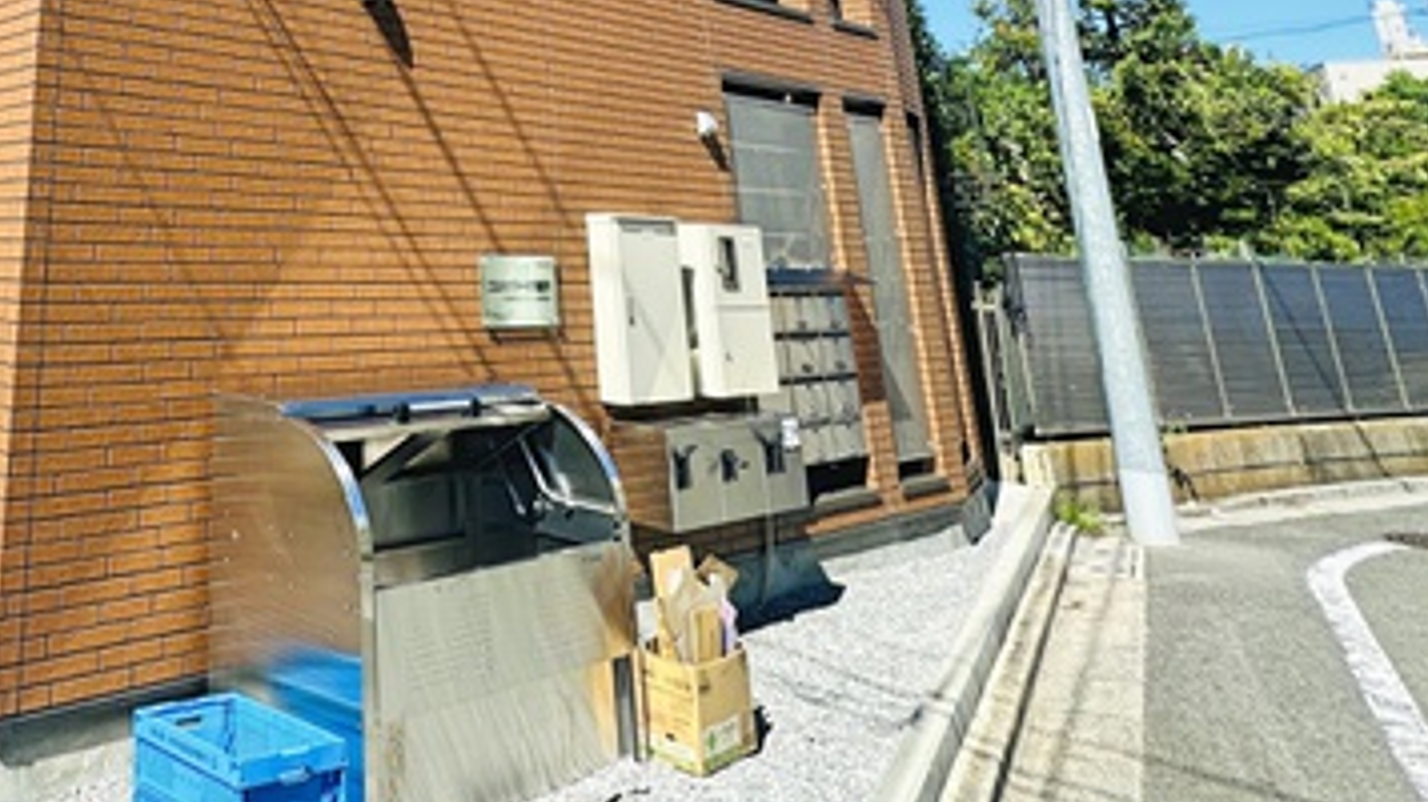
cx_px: 201
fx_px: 1136
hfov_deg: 57.2
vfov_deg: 32.4
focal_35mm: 30
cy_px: -150
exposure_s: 1/910
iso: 50
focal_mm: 2.22
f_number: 2.2
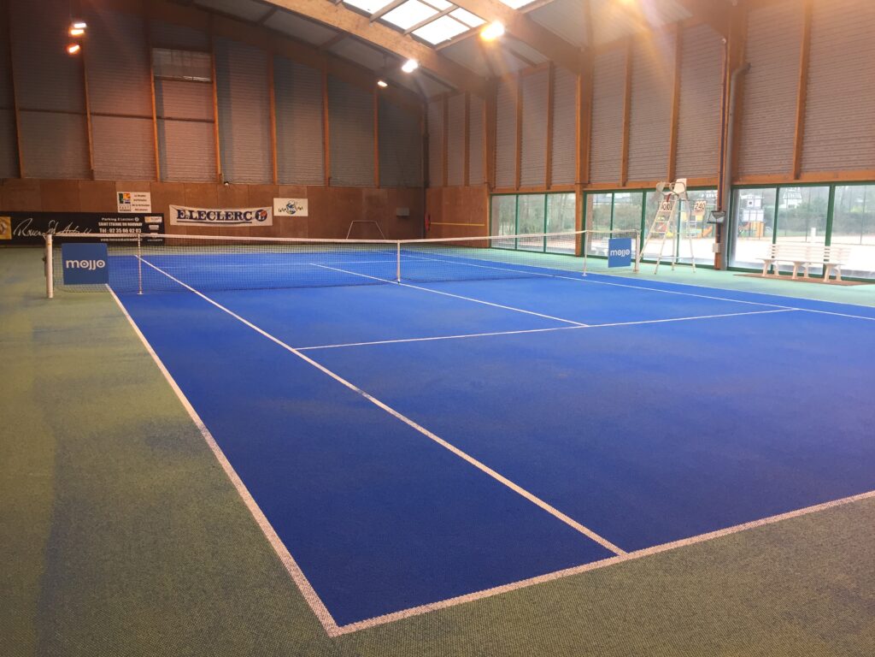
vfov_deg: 48.2
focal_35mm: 29
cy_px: 328
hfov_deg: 61.7
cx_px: 438
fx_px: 733
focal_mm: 4.15
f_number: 2.2
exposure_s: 1/33
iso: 40
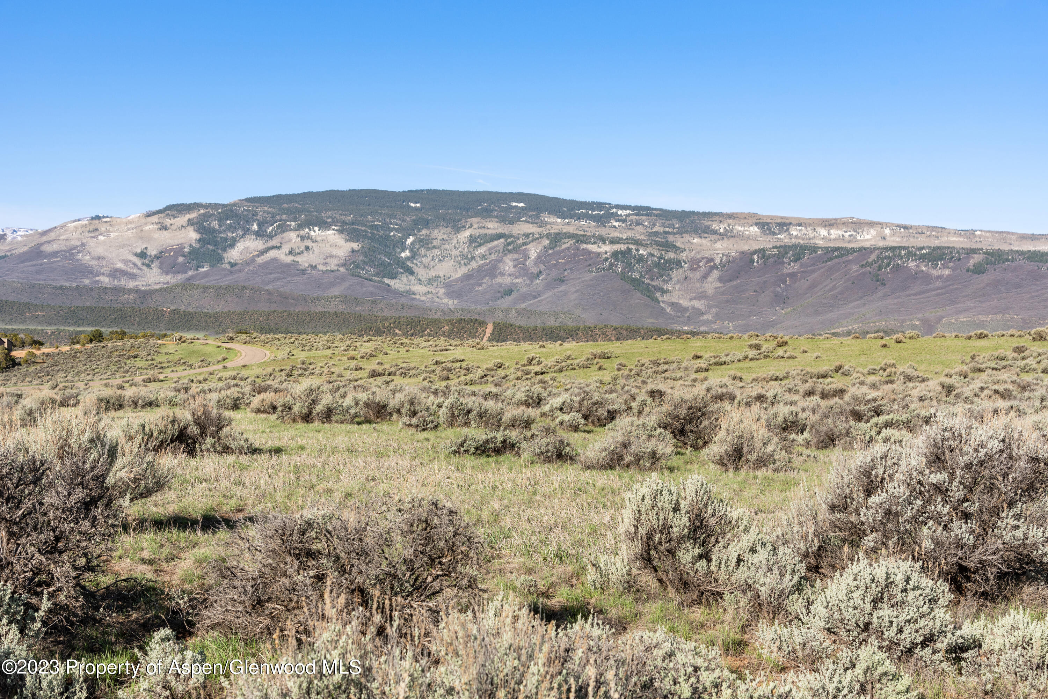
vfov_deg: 29.3
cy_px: 350
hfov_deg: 42.7
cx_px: 524
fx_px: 1339
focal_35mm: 46
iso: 100
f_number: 8
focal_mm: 46
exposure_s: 1/400
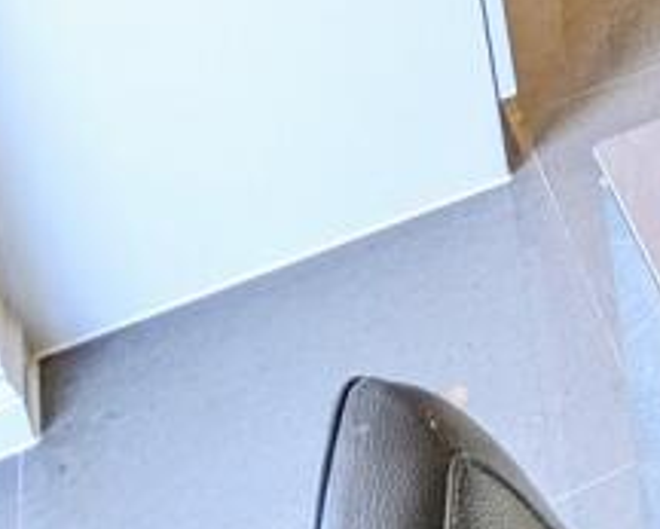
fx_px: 1446
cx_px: 1005
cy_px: -460
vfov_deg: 16.7
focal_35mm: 74
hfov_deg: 21.4
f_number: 2.2
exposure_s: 1/49.7
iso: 117
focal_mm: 2.35
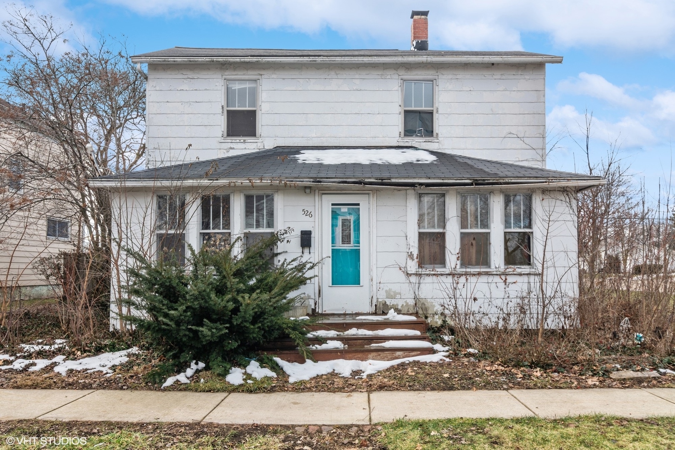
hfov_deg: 71.5
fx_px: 469
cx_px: 338
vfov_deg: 51.3
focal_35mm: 25
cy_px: 225
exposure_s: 1/60
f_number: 9
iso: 100
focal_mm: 17
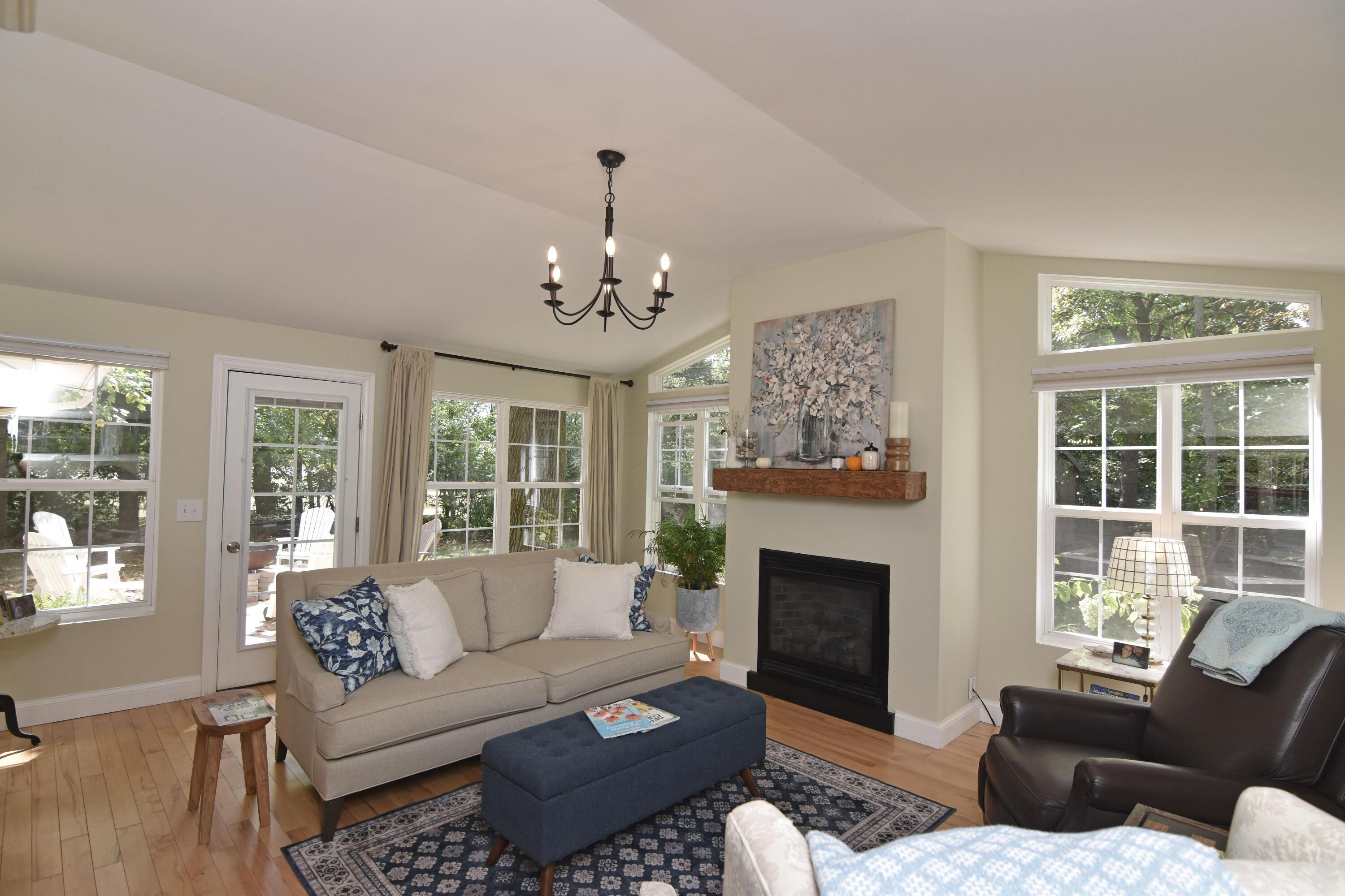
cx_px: 672
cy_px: 448
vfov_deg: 72.1
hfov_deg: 95.0
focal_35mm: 16
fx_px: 616
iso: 280
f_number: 5
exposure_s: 1/200
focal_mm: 11
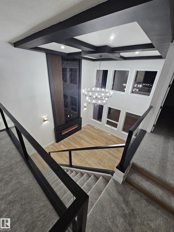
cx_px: 87
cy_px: 116
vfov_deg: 106.2
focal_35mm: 13
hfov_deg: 89.9
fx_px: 87
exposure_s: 1/60
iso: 320
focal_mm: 2.2
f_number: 2.2
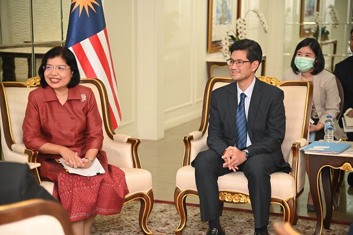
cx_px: 176
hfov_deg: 23.9
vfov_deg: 16.1
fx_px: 833
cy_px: 118
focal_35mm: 85
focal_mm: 85
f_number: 4
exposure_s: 1/800
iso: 11400
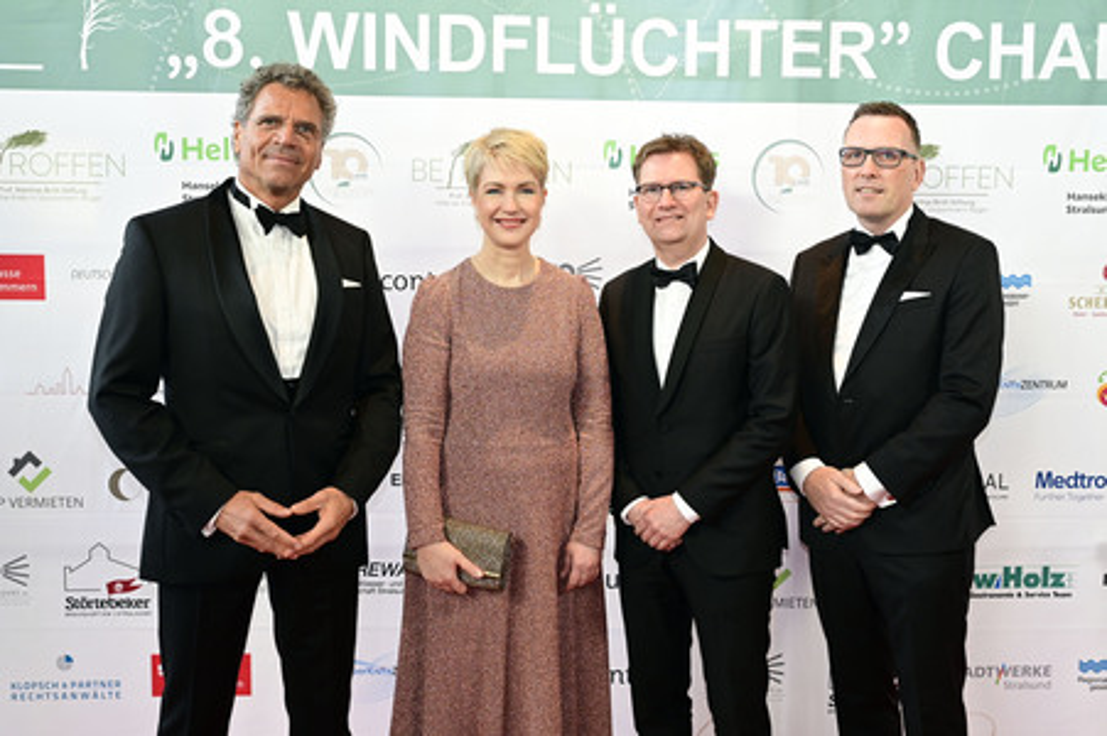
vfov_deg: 36.8
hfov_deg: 53.2
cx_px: 554
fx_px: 1106
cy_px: 368
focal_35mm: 36
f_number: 4.5
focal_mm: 36
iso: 1250
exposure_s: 1/200
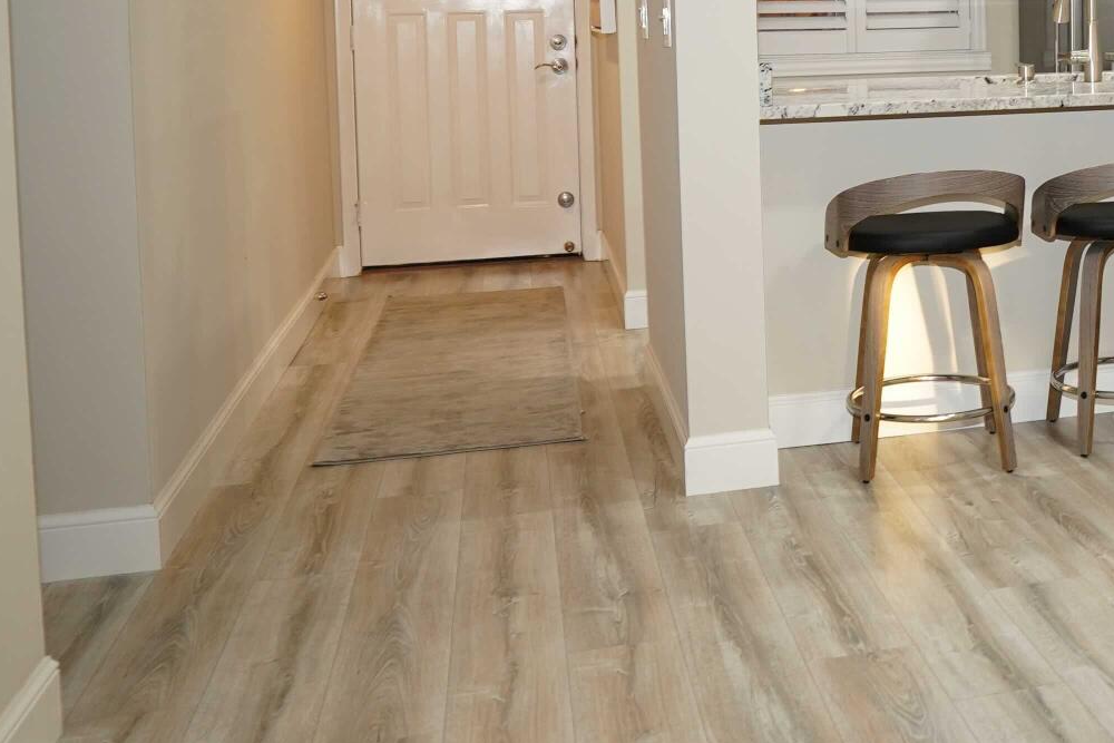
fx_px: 1485
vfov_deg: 27.1
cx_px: 1165
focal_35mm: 48
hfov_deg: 36.1
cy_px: 79
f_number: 2.8
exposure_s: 1/60
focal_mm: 16
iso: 400
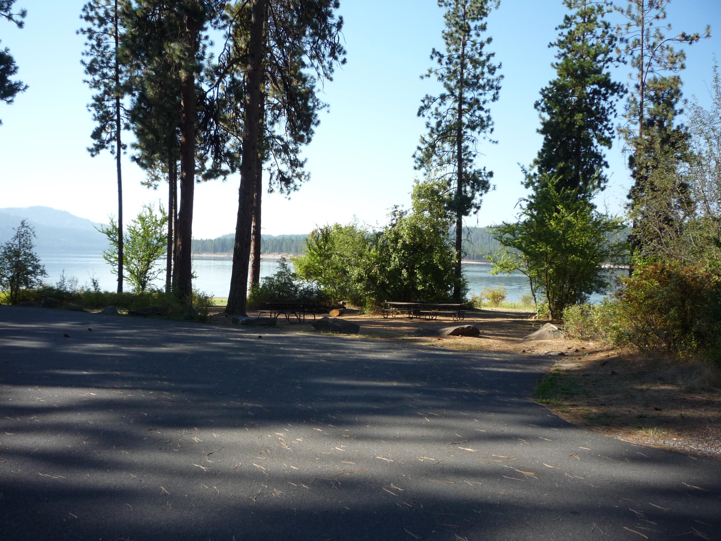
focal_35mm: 32
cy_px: 270
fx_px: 667
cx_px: 360
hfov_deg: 56.8
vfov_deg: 44.2
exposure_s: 1/500
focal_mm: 5.2
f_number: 3.3
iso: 125
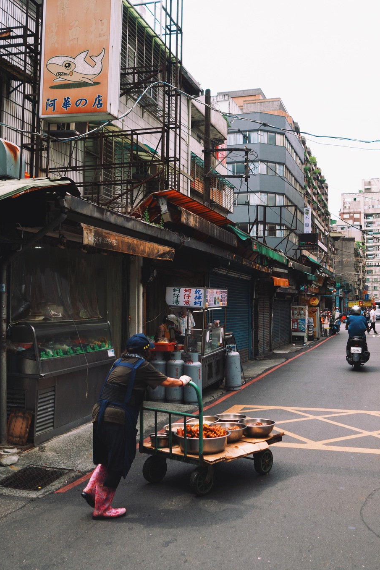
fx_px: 570
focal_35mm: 36
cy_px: 283
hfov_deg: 36.8
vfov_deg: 53.1
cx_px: 213
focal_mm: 17
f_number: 3.5
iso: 200
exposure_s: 1/800
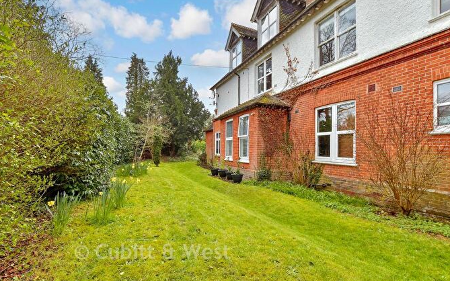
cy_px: 144
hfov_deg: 97.8
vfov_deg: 71.2
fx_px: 196
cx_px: 227
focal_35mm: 16
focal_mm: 10
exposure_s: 1/400
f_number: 8
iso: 400
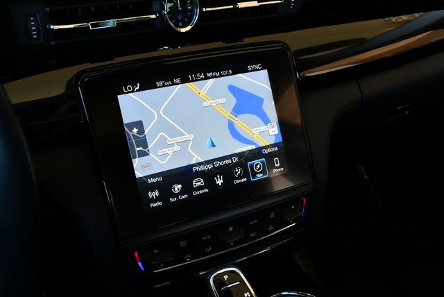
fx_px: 444
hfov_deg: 53.1
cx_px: 222
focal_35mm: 36
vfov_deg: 36.9
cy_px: 148
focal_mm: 18
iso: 400
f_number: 4.5
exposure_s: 1/250
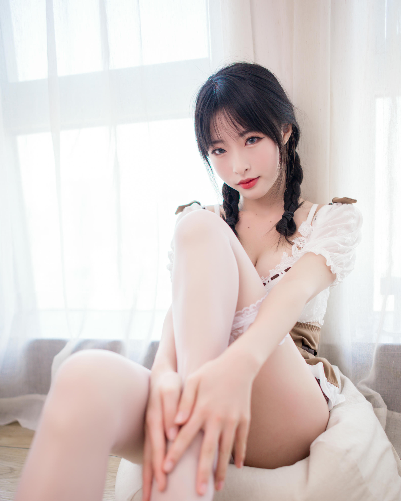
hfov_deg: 45.8
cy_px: 303
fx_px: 475
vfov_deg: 55.2
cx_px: 202
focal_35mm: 32
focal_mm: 28
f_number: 2
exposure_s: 1/80
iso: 200
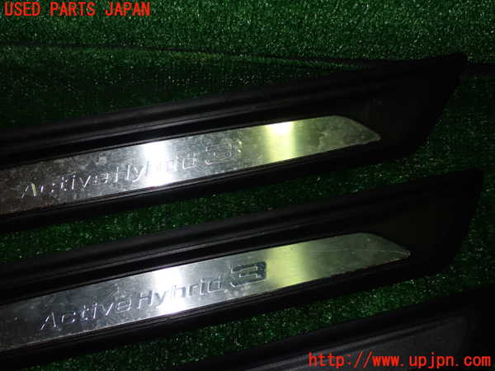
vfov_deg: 37.7
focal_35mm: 38
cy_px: 186
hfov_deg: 49.0
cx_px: 248
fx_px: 543
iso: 200
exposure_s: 1/40
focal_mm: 6.83
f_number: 8
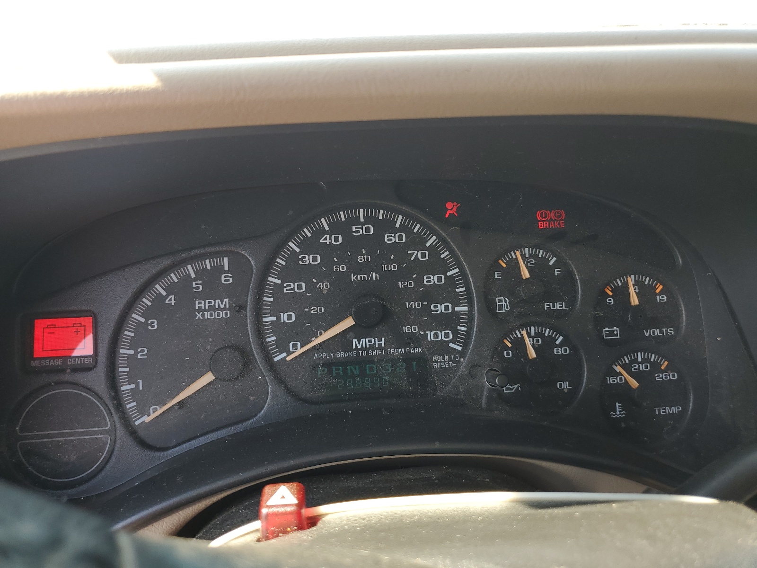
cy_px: 284
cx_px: 378
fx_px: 569
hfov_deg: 67.3
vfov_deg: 53.1
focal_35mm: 26
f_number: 1.5
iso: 50
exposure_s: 1/196
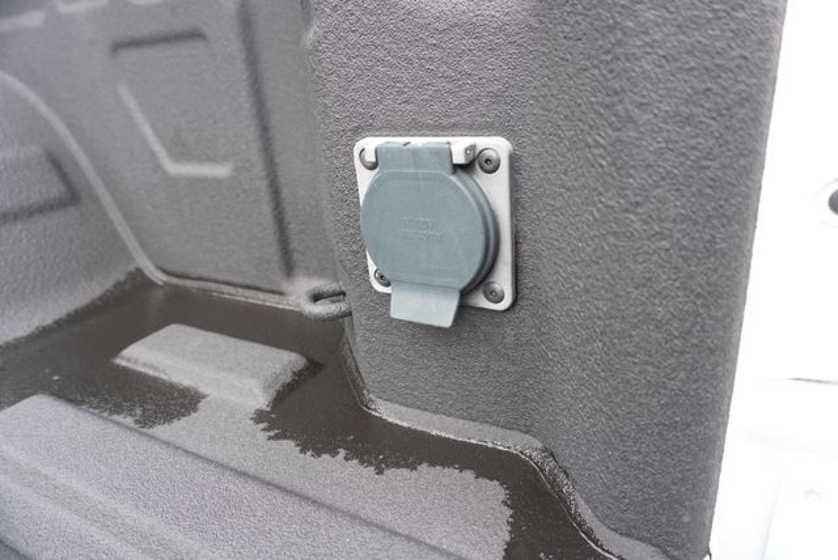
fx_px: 559
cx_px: 419
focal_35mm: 24
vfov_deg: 53.2
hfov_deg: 73.7
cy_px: 280
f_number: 4
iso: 100
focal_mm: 16
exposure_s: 1/60
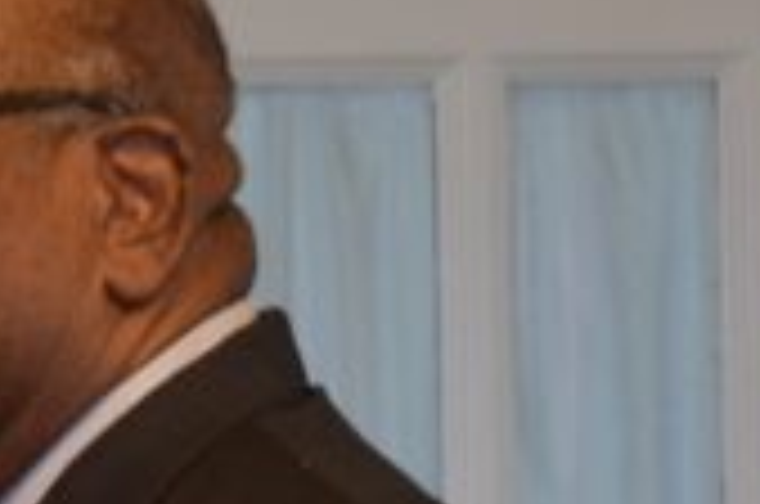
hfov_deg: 4.7
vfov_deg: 3.1
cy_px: 1064
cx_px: -396
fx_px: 9208
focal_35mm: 437
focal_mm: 48
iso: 400
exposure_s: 1/40
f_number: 5.3
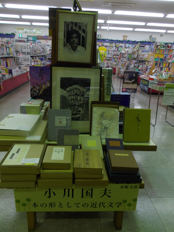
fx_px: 188
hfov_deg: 49.7
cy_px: 116
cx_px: 87
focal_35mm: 28
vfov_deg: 63.4
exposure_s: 1/60
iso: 100
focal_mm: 5
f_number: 3.1
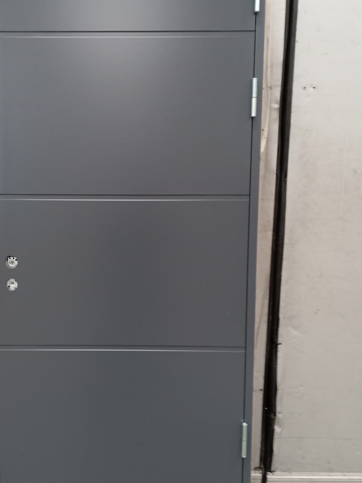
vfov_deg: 49.0
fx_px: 530
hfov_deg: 37.4
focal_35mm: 38
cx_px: 127
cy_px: 244
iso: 1579
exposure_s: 1/20
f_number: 1.8
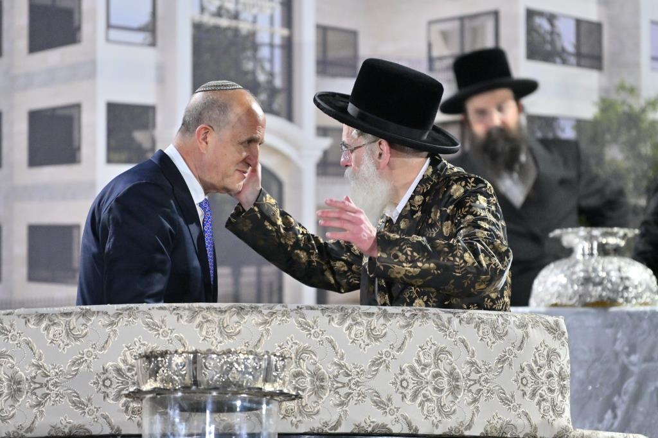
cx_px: 329
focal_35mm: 300
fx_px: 5481
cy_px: 219
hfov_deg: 6.9
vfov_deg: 4.6
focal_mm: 200
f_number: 2.8
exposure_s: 1/200
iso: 1600
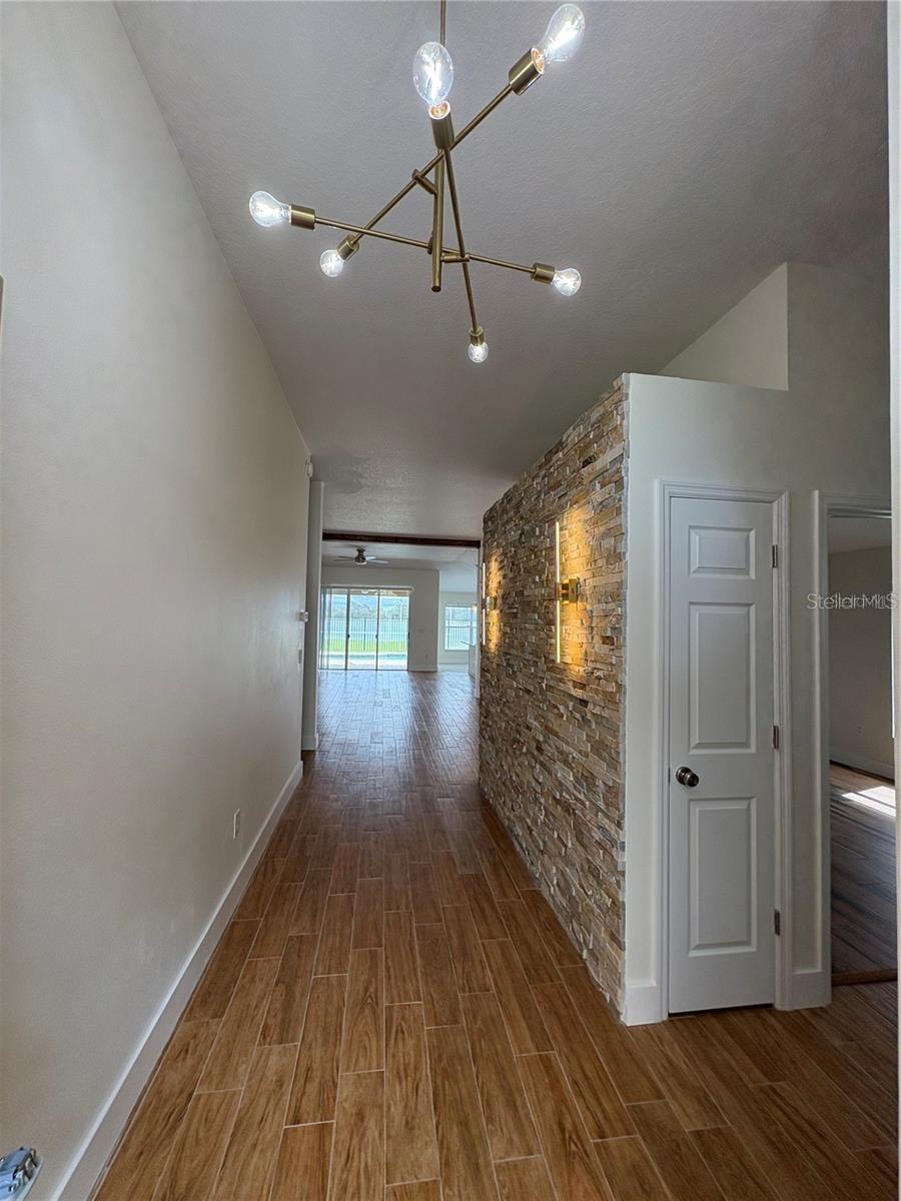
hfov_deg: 85.7
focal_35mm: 14
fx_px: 486
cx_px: 450
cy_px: 600
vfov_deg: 102.1
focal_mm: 2.22
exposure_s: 1/129
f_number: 2.2
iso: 80
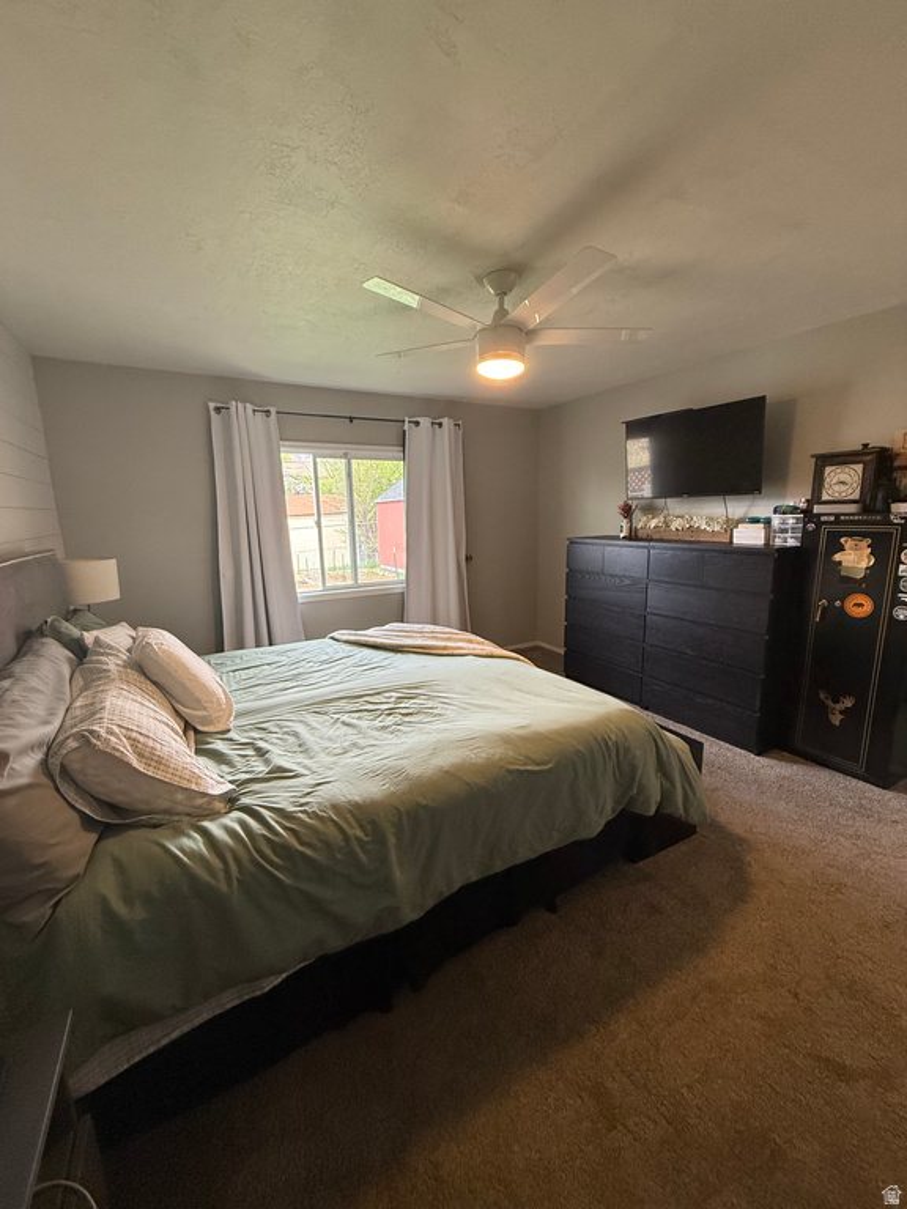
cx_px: 454
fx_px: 489
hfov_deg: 85.7
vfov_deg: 102.1
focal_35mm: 14
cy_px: 604
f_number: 2.2
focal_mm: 2.22
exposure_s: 1/120
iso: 250
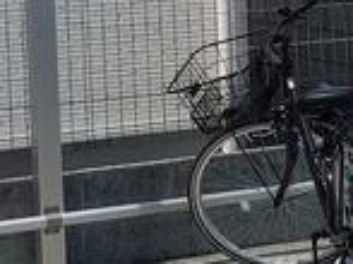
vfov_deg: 9.3
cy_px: -94
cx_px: 807
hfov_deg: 10.9
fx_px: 1600
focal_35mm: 157
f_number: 1.8
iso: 25
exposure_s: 1/913
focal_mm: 5.23
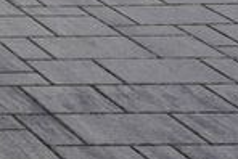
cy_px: -169
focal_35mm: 207
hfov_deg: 8.0
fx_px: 1370
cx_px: -553
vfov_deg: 6.4
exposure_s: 1/320
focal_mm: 30
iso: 100
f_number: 8
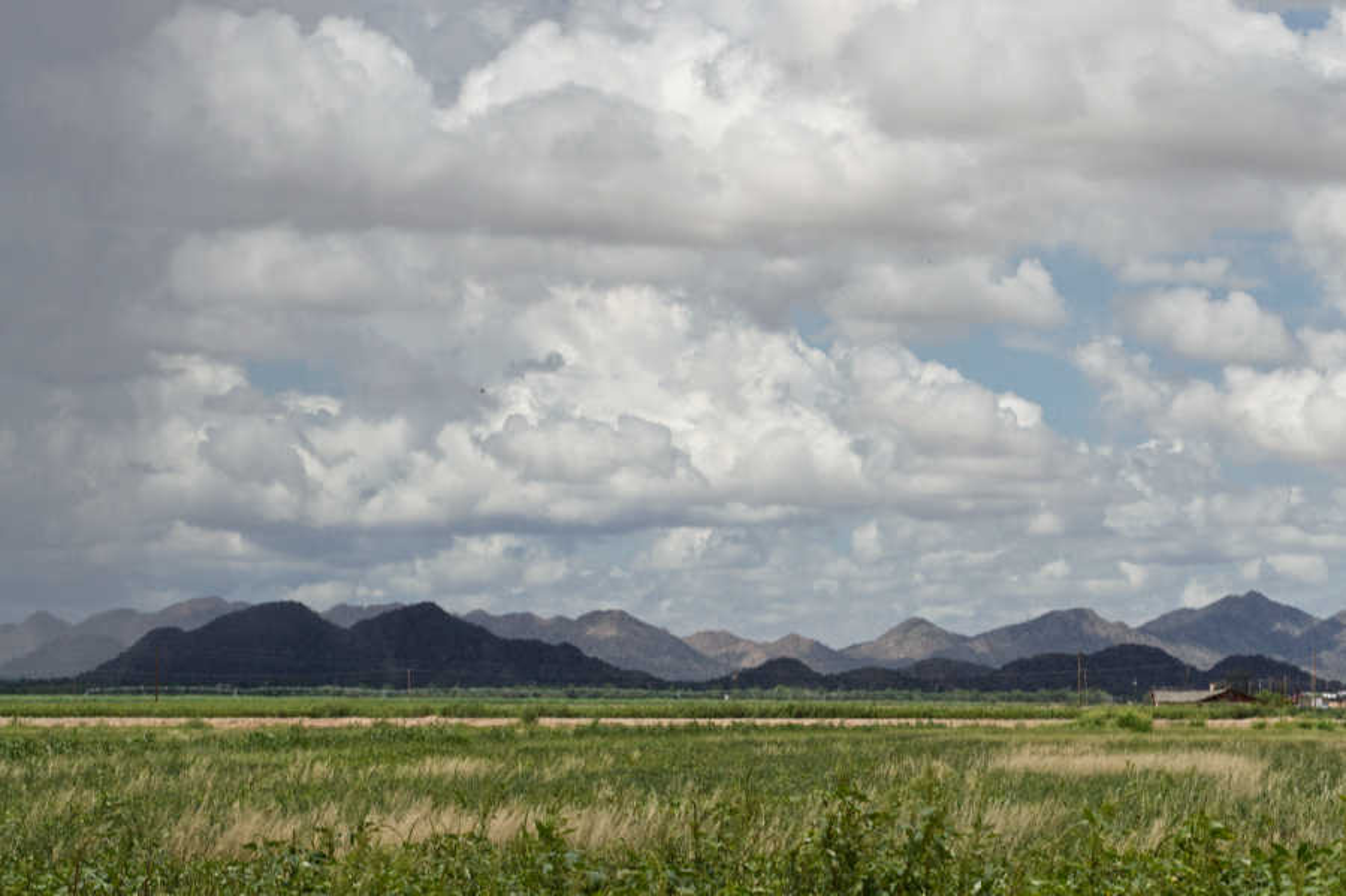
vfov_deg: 9.9
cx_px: 673
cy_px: 448
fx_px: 5157
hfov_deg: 14.9
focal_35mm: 138
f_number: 13
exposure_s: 1/3200
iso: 800
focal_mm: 92
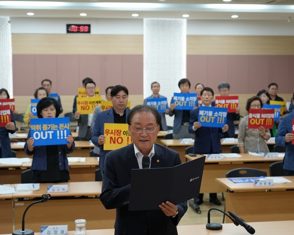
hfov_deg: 29.1
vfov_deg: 23.5
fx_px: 566
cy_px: 118
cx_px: 145
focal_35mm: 65
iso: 1250
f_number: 4
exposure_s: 1/160
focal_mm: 57
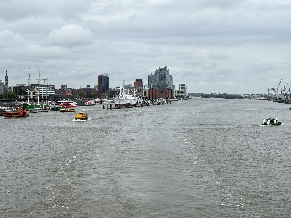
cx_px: 149
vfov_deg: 29.1
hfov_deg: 38.2
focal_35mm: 50
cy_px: 113
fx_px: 420
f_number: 1.78
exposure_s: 1/1883
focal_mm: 6.76
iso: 64
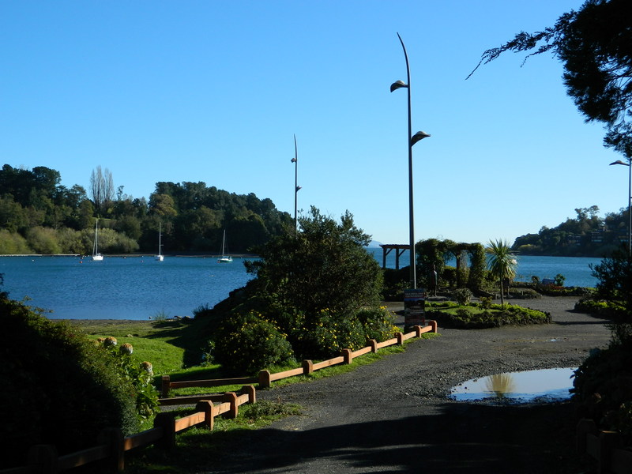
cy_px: 237
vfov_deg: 30.9
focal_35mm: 47
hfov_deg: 40.4
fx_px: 858
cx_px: 316
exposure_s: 1/800
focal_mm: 8.4
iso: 80
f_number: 3.6
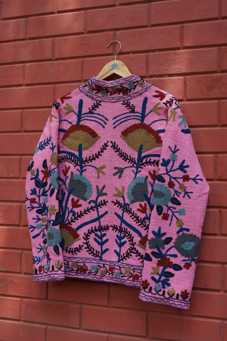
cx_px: 114
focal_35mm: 50
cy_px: 170
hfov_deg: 27.0
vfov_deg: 39.6
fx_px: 473
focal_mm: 50
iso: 500
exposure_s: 1/160
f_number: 7.1
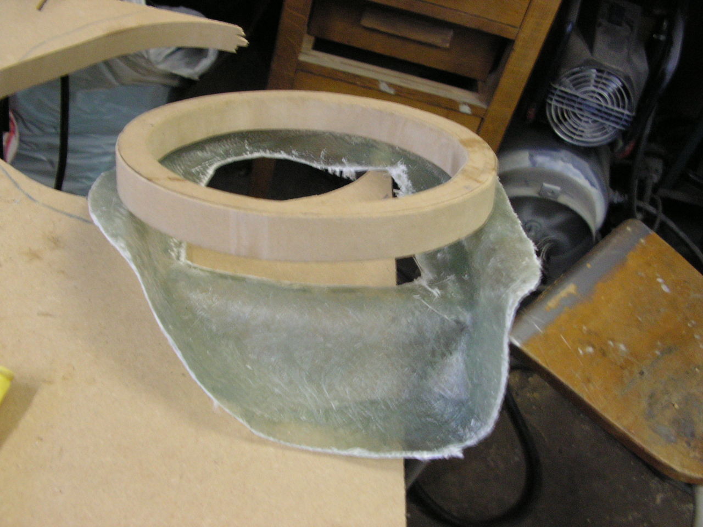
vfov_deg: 39.7
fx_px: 731
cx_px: 352
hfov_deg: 51.4
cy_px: 264
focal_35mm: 36
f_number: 3.2
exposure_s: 1/6
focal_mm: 6
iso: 160
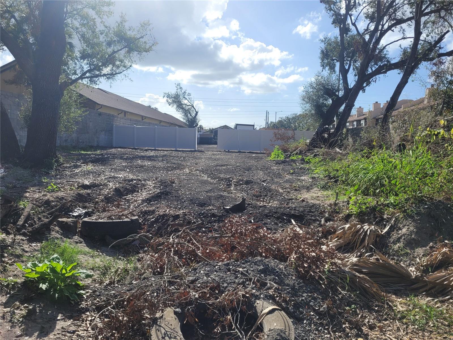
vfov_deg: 53.1
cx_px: 226
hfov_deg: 67.3
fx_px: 340
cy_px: 170
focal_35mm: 26
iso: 40
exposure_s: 1/3309
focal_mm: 5.4
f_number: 1.8
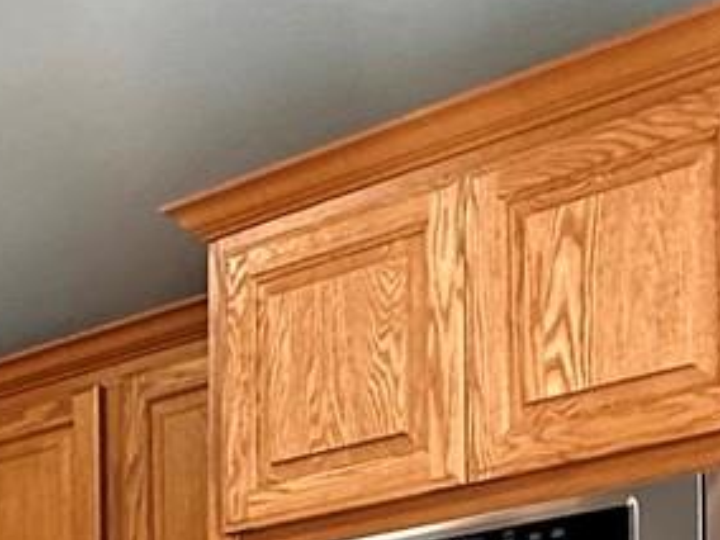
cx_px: -200
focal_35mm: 101
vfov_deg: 13.3
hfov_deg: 18.2
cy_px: 961
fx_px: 2101
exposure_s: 1/120
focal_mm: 2.22
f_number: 2.2
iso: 200
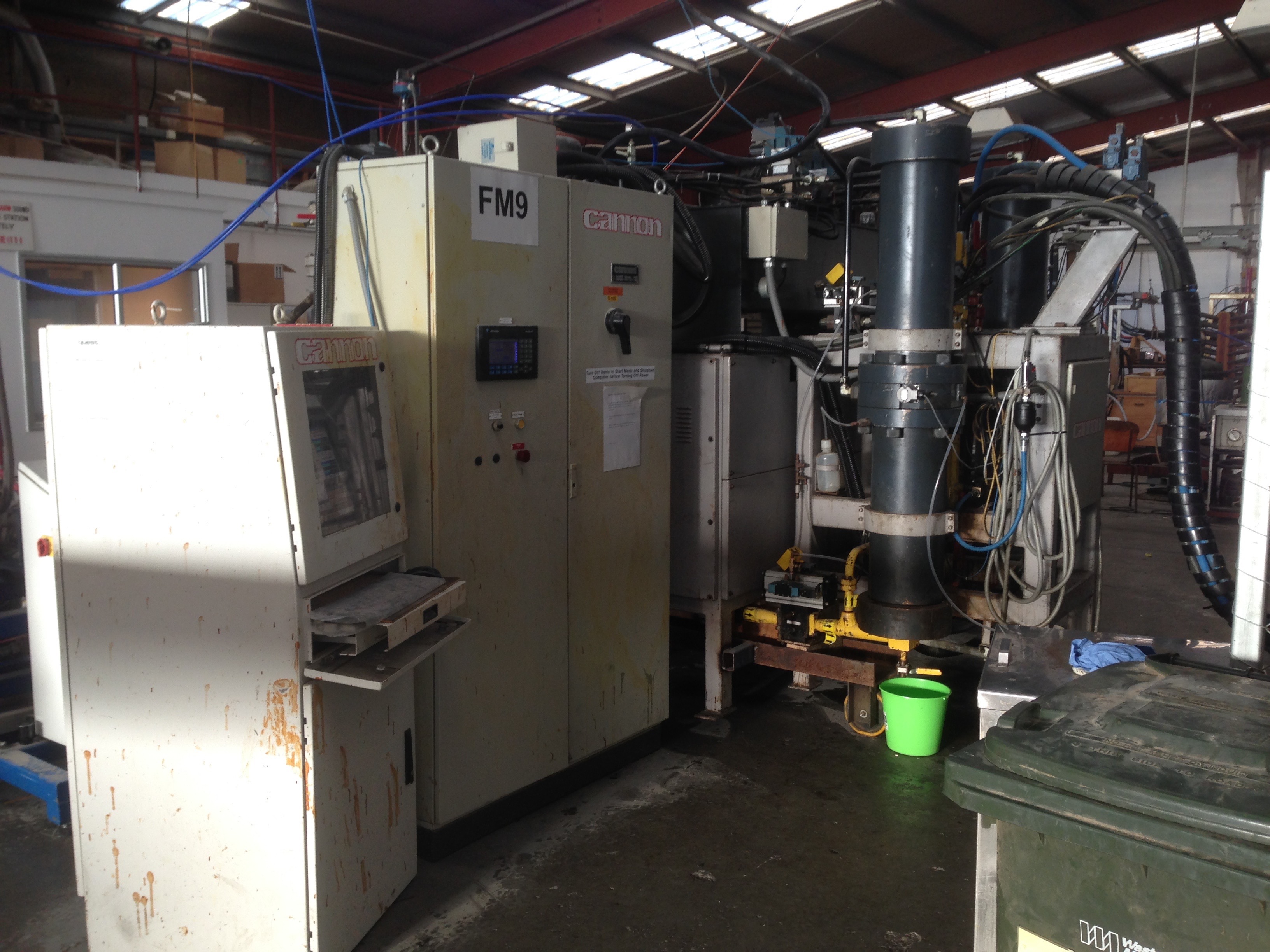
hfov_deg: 55.4
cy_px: 476
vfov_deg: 42.9
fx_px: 1211
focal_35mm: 33
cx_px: 635
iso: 50
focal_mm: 4.12
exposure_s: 1/30
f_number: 2.4
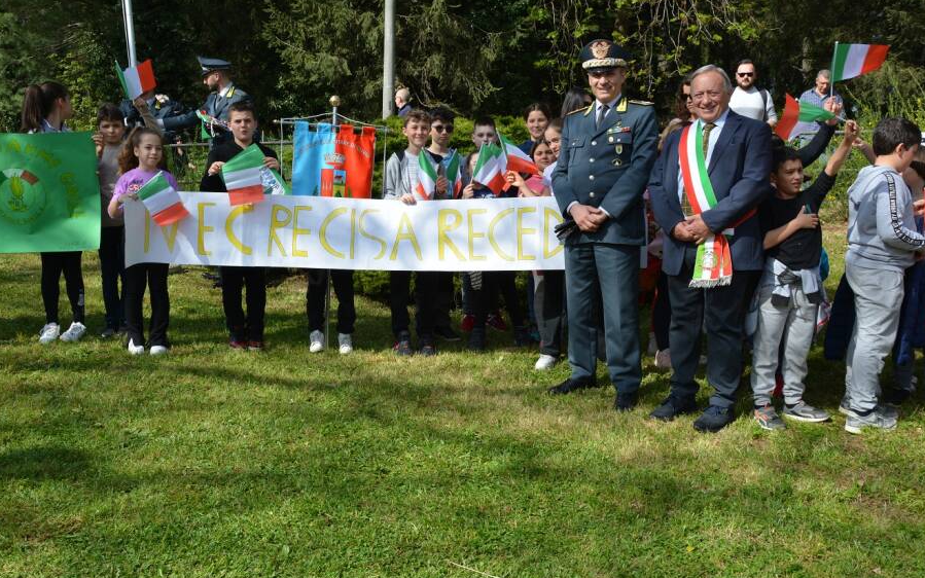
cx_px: 407
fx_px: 922
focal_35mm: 37
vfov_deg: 34.8
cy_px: 265
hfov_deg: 53.1
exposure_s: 1/400
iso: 400
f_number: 10
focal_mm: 21
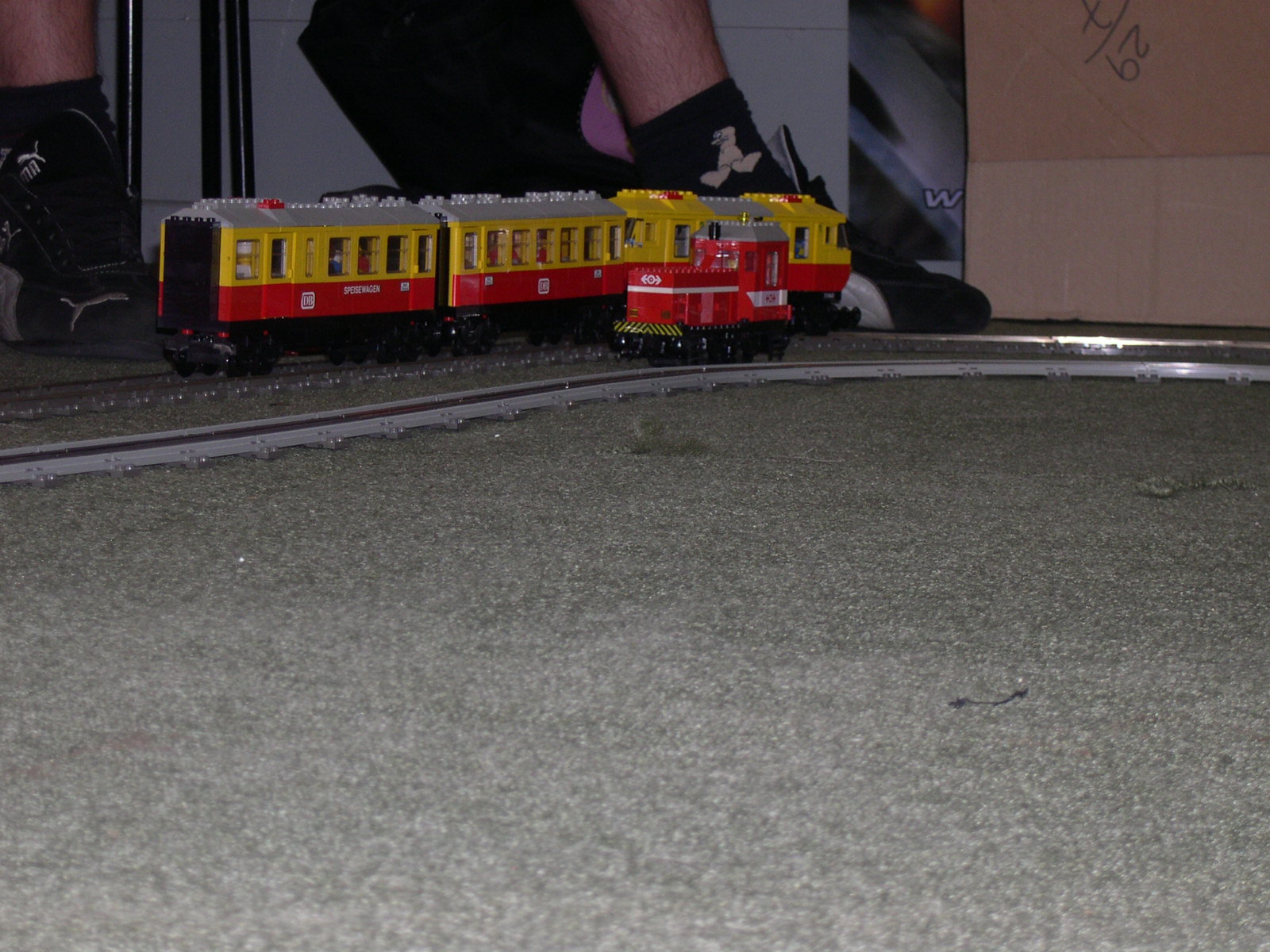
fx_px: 4182
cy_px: 476
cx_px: 635
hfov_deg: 17.3
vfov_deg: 13.0
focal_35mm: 114
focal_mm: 24
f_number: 4.9
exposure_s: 1/60
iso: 185
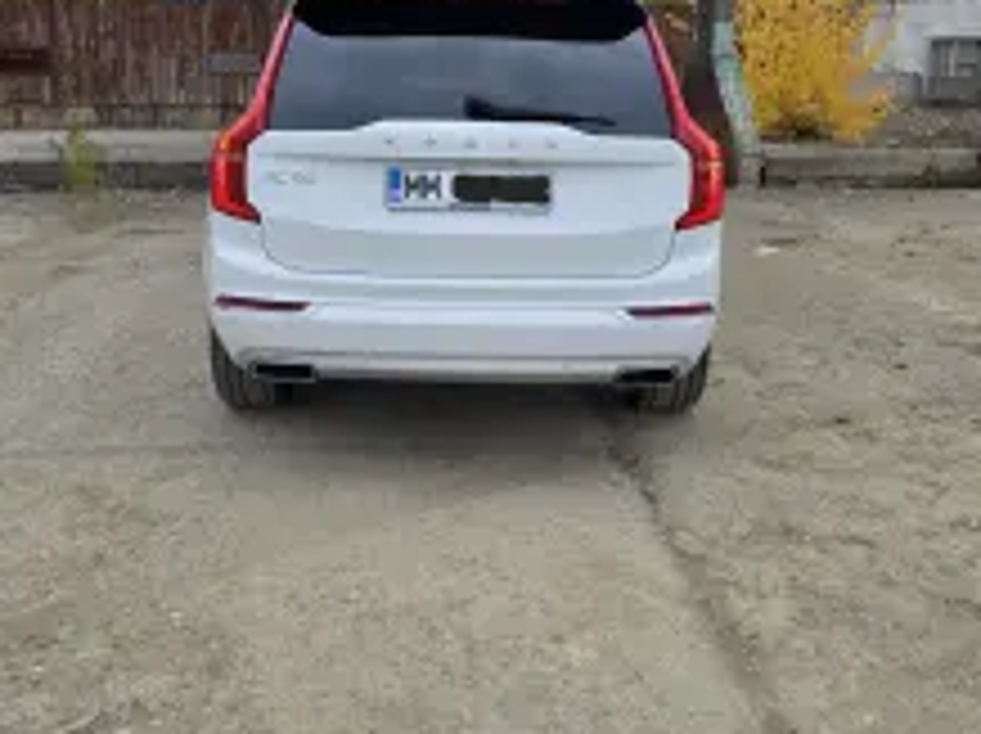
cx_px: 472
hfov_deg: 49.0
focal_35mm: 38
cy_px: 252
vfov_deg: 37.3
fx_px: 1076
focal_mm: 6.3
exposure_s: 1/182
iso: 40
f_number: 1.7
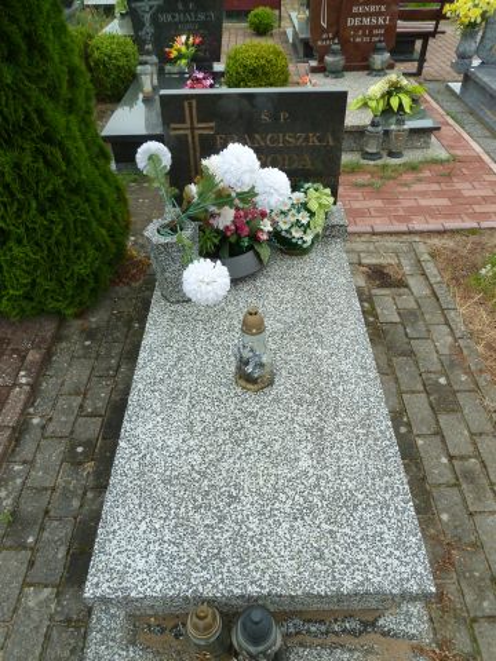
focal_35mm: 25
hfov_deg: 54.9
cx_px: 248
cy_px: 330
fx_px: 478
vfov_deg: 69.4
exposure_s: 1/200
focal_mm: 4.1
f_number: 4
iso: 160
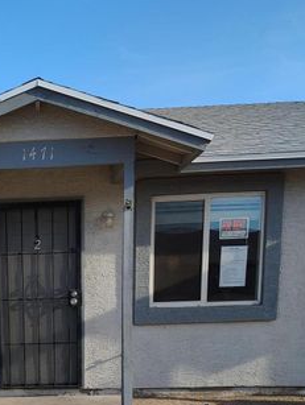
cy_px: 408
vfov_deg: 33.5
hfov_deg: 26.8
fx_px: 610
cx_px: 15
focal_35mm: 52
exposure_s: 1/594
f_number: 1.8
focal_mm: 5.56
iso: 100
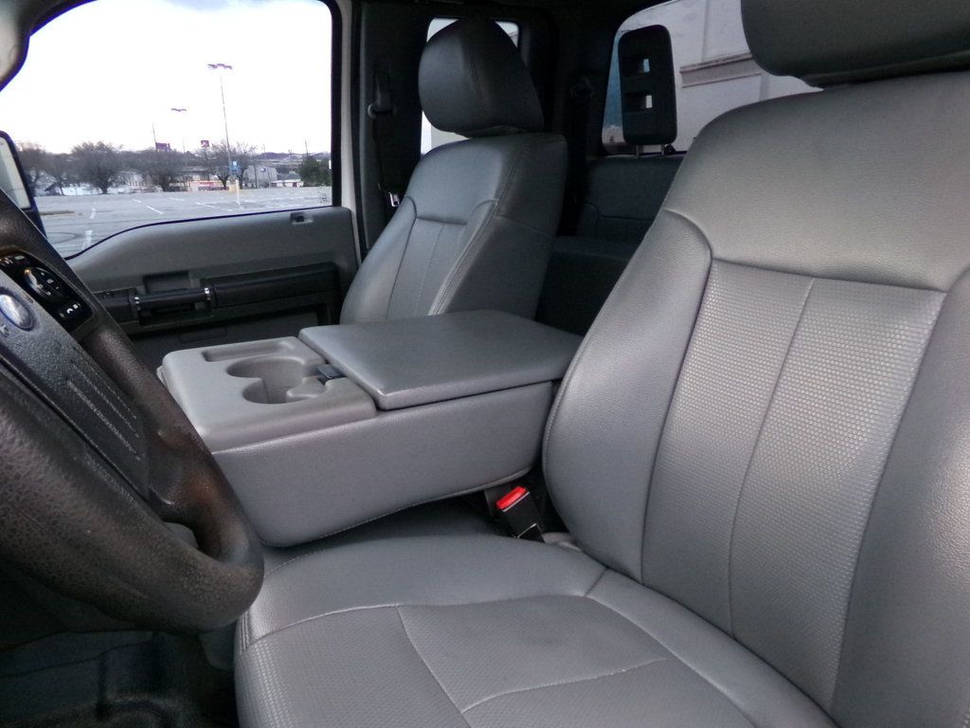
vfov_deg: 56.8
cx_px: 485
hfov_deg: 71.6
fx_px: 673
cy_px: 364
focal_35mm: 24
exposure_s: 1/60
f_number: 3.7
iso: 800
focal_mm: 4.3
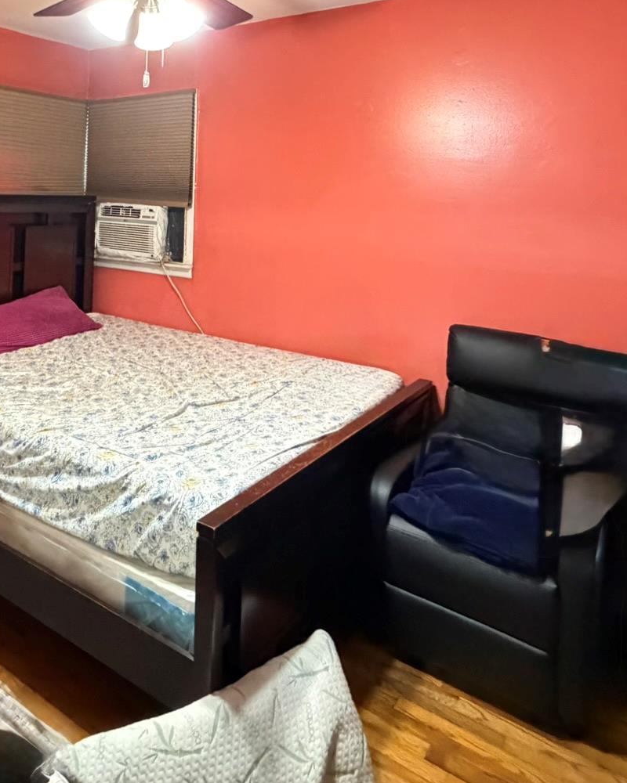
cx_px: 194
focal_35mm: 28
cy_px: 186
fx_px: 649
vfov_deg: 58.6
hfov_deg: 50.3
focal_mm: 2.22
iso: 1250
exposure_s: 1/40
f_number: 2.2
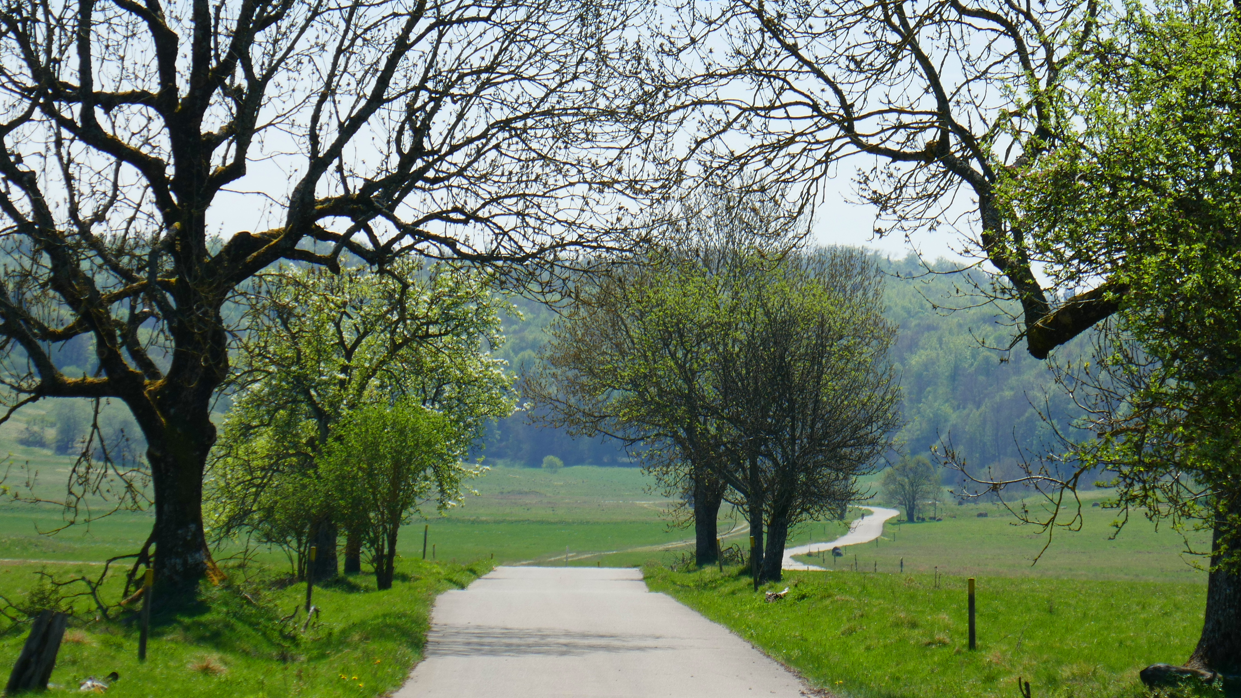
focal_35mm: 195
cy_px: 359
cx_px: 722
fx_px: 6417
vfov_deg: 6.2
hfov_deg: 11.0
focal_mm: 52.5
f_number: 6.3
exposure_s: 1/500
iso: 125
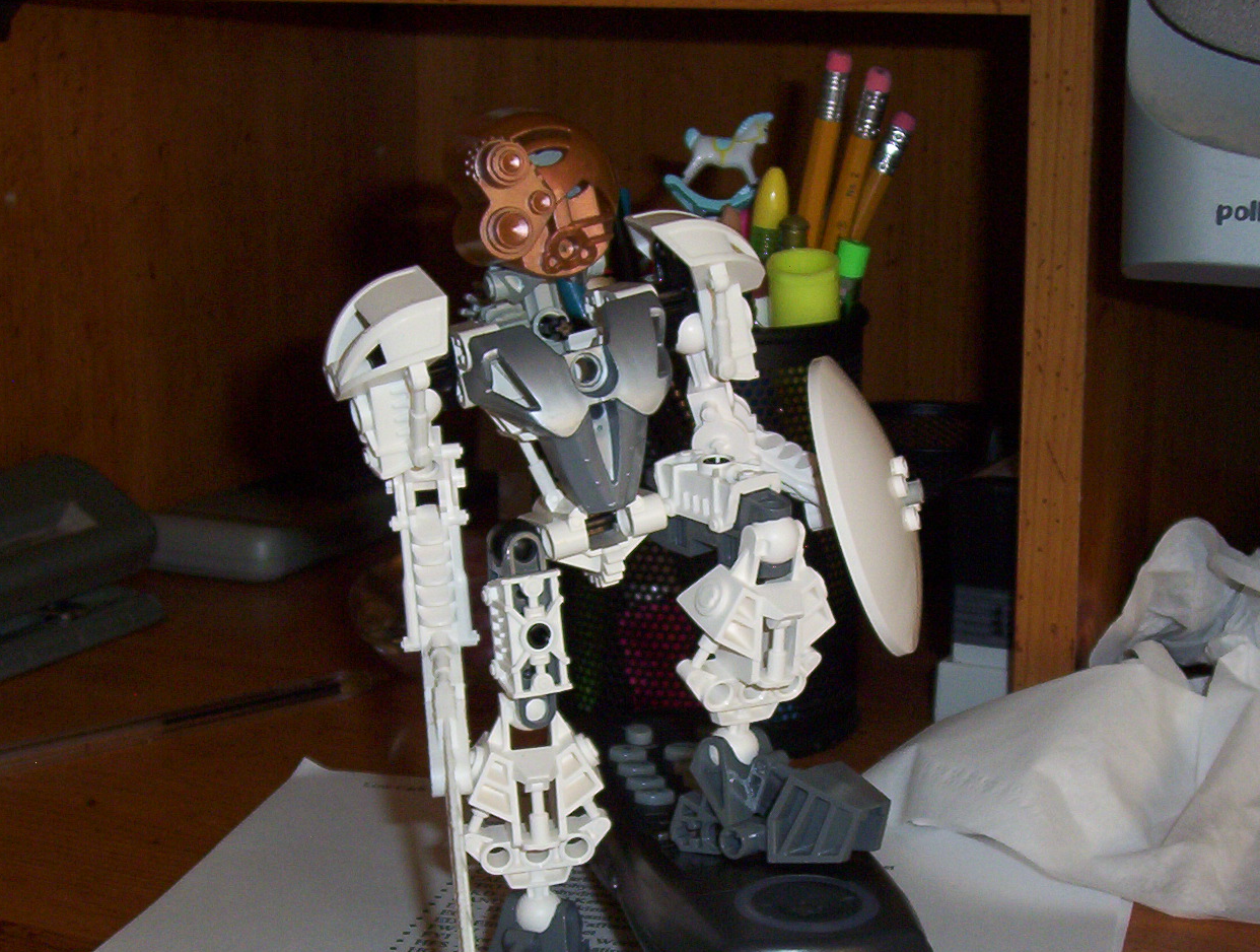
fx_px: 2445
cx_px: 724
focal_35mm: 67
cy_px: 590
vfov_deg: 22.0
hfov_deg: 28.9
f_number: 3.16
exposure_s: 1/37.4
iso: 140
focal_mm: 7.88
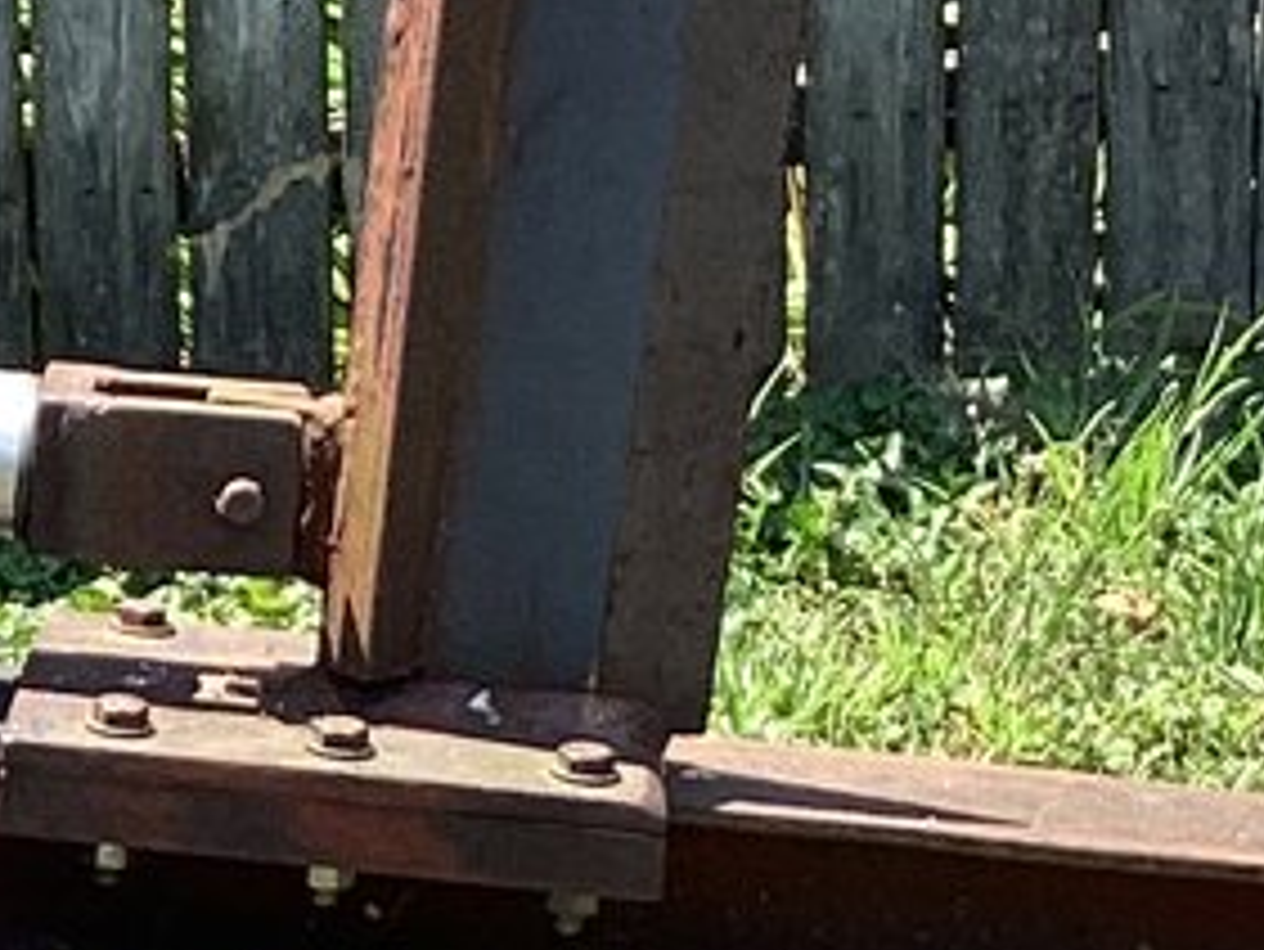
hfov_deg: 11.5
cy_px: 1200
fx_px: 6101
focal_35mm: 167
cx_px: -362
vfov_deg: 8.8
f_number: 2.4
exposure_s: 1/426
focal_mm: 3.3
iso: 25
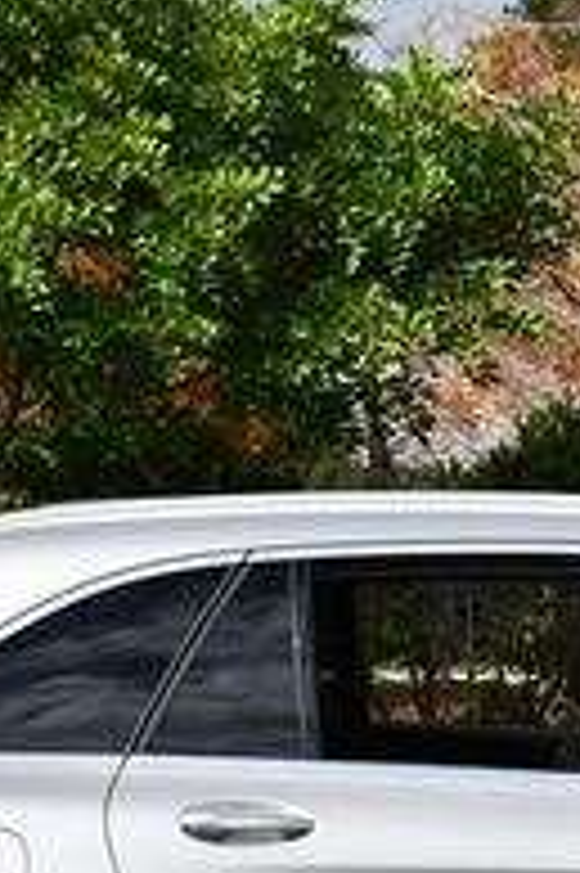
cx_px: 818
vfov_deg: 10.0
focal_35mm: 205
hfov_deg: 6.6
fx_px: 4963
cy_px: 720
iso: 100
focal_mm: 31
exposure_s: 1/320
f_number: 9
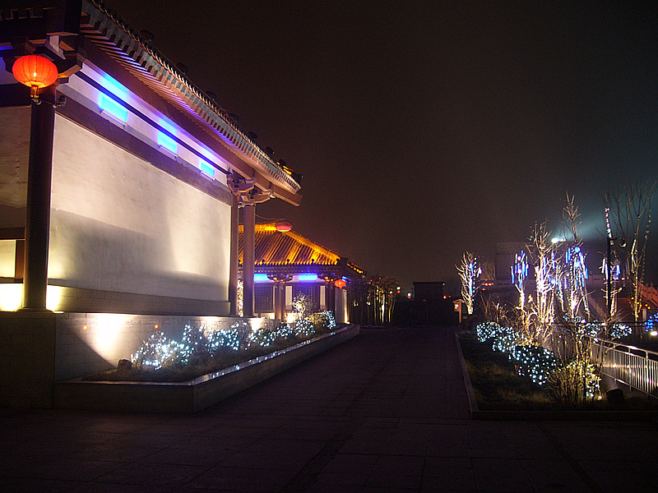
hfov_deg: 52.6
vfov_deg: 40.7
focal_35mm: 35
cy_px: 246
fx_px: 665
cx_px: 329
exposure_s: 1
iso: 64
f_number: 2.8
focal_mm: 5.8
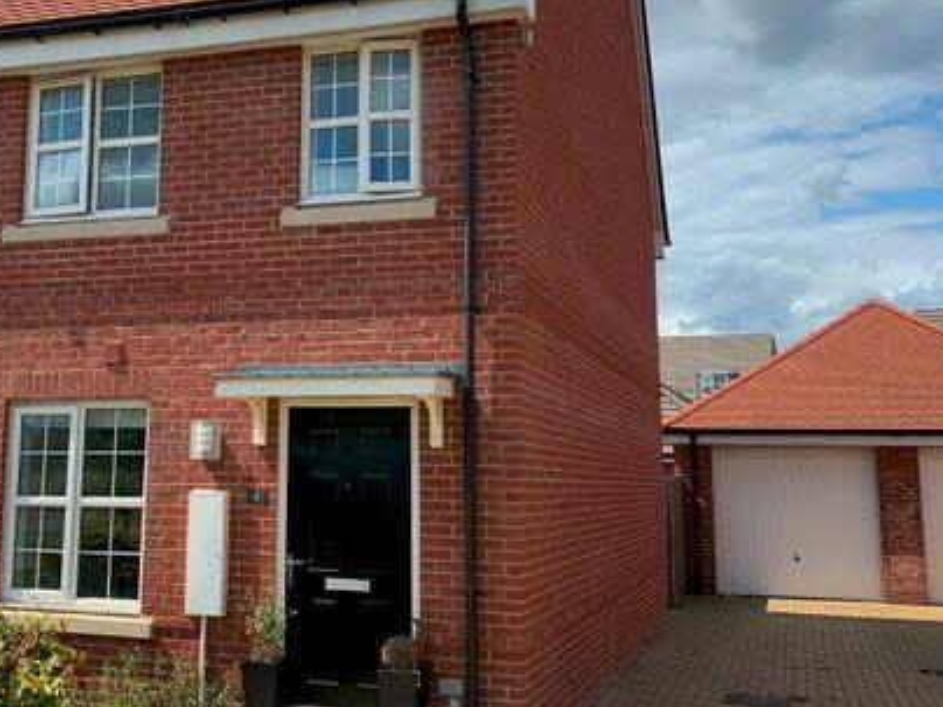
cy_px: 274
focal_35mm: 45
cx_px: 296
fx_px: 1226
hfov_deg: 41.4
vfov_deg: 32.1
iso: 25
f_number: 1.8
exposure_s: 1/2309
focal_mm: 4.25
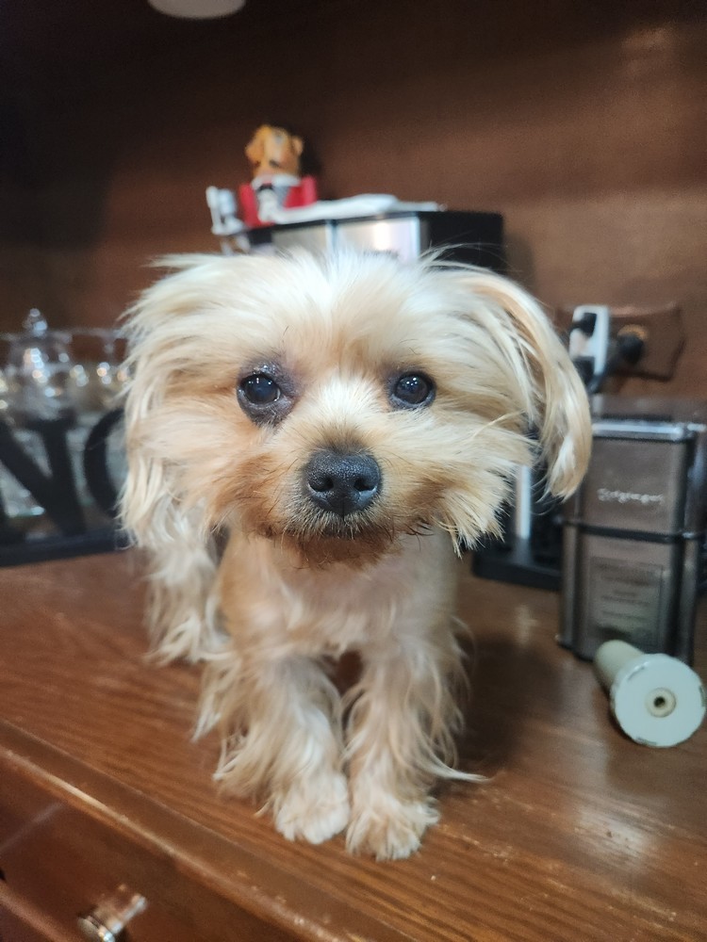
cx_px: 354
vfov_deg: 73.9
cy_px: 471
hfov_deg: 58.9
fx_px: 626
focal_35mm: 23
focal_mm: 5.4
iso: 640
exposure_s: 1/60
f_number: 1.8
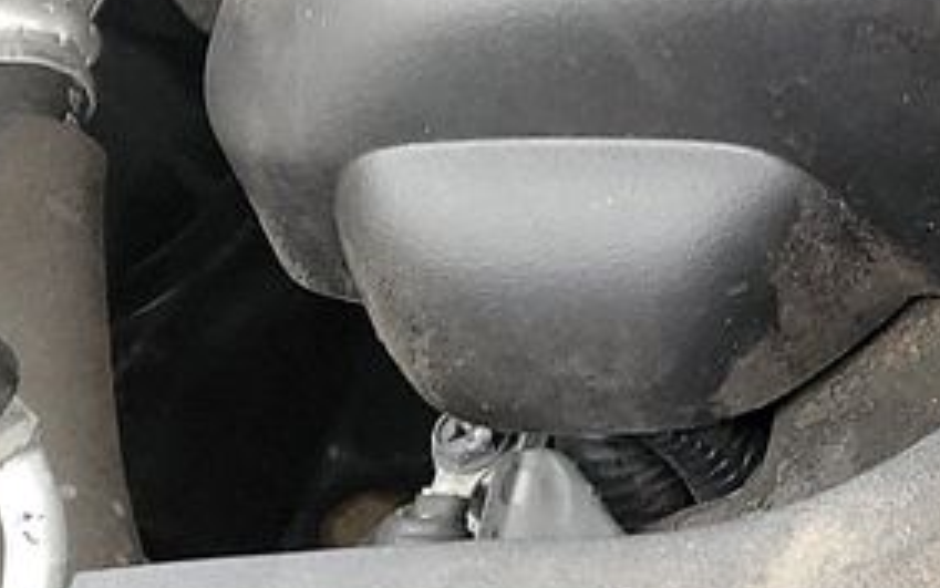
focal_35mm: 144
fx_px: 3690
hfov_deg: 11.7
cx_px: 2308
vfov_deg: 8.9
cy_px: -239
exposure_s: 1/59
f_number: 1.8
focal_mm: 6.7
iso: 189
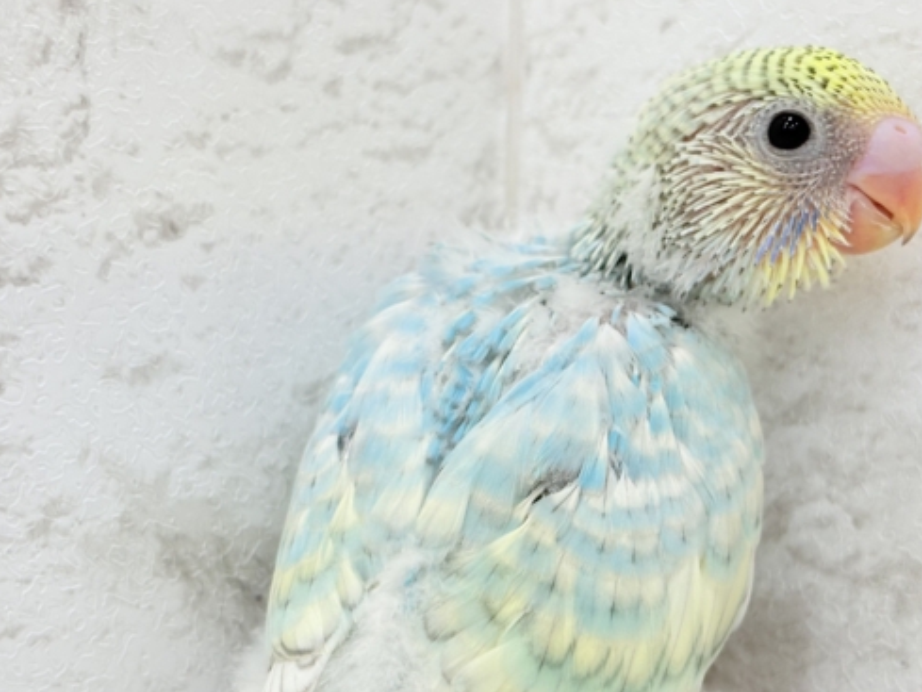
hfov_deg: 28.5
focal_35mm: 68
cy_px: 379
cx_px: 568
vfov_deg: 21.6
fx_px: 1812
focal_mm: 5.96
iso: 100
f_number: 1.6
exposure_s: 1/100
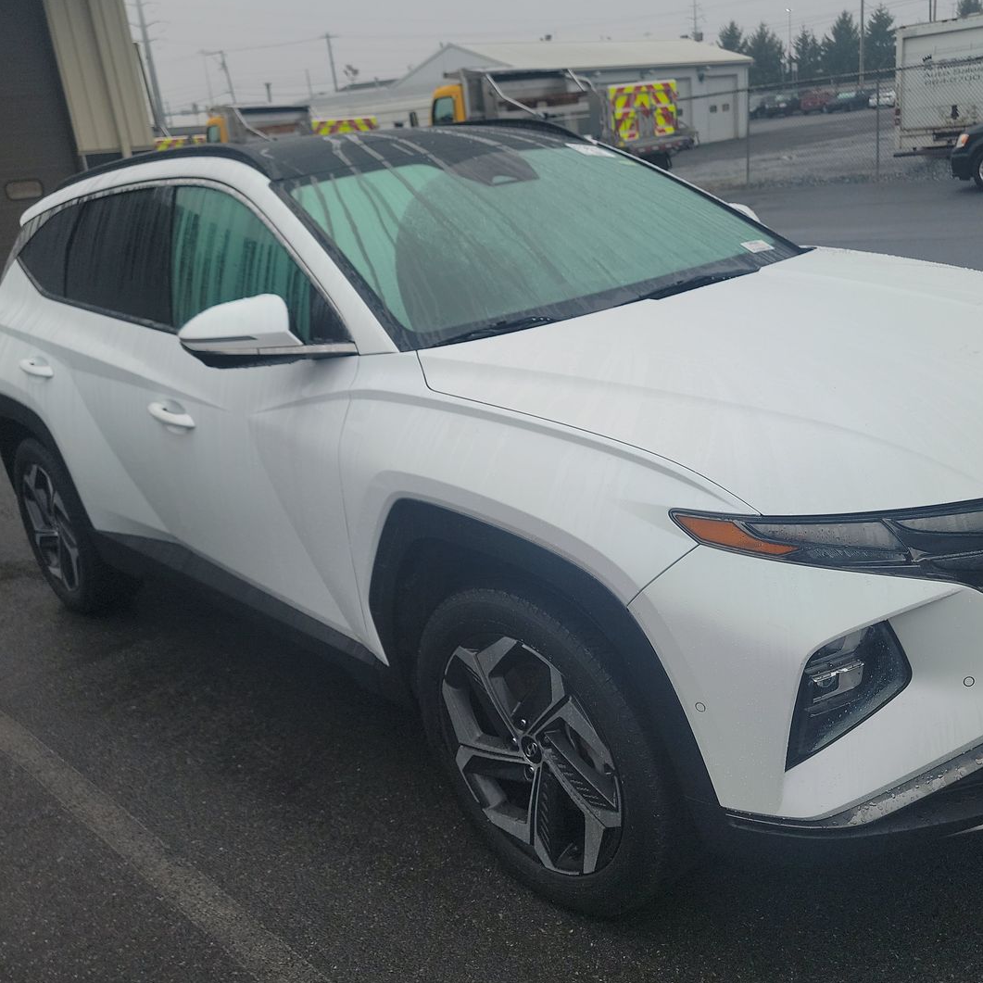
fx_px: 1028
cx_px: 547
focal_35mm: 32
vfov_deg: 51.1
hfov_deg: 51.0
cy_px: 461
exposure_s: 1/142
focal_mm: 6.7
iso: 50
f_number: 1.8
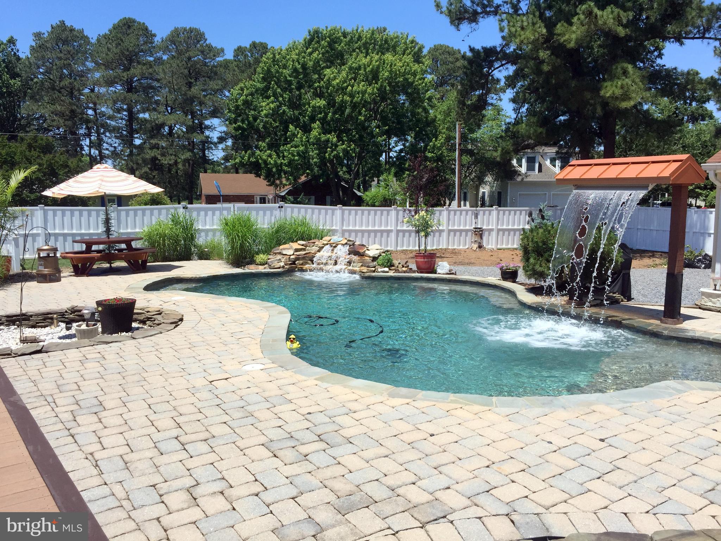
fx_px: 604
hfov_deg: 61.7
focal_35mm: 29
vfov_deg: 48.2
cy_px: 270
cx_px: 360
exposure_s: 1/2198
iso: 32
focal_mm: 4.15
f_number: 2.2
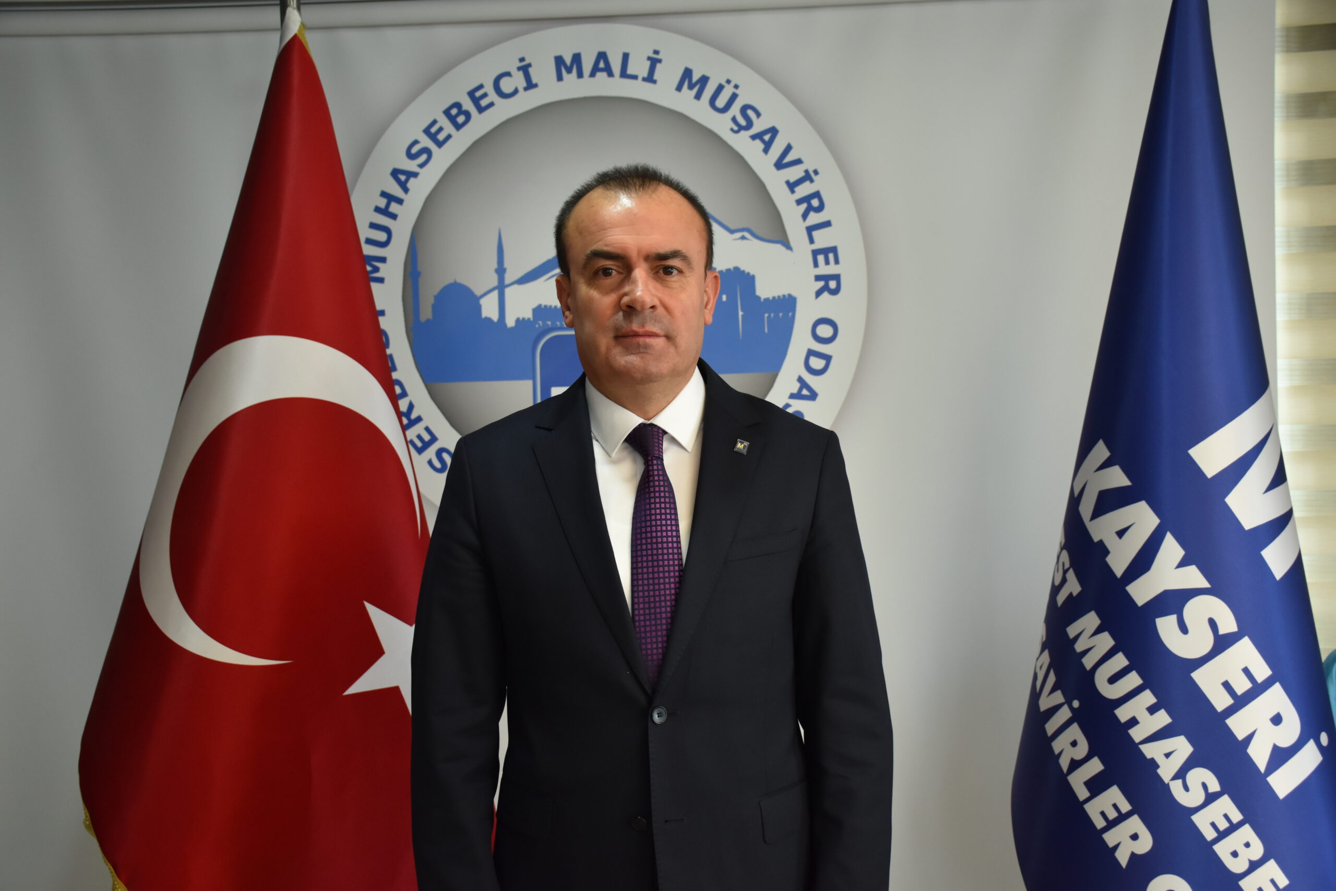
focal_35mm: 39
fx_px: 1447
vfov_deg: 34.2
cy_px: 446
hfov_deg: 49.6
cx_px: 668
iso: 1000
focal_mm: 26
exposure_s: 1/60
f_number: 3.8
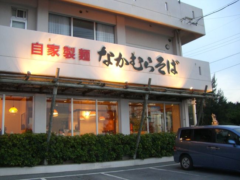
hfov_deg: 49.0
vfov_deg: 37.7
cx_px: 120
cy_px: 90
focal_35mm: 38
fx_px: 263
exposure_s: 1/13
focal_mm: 6.2
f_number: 2.7
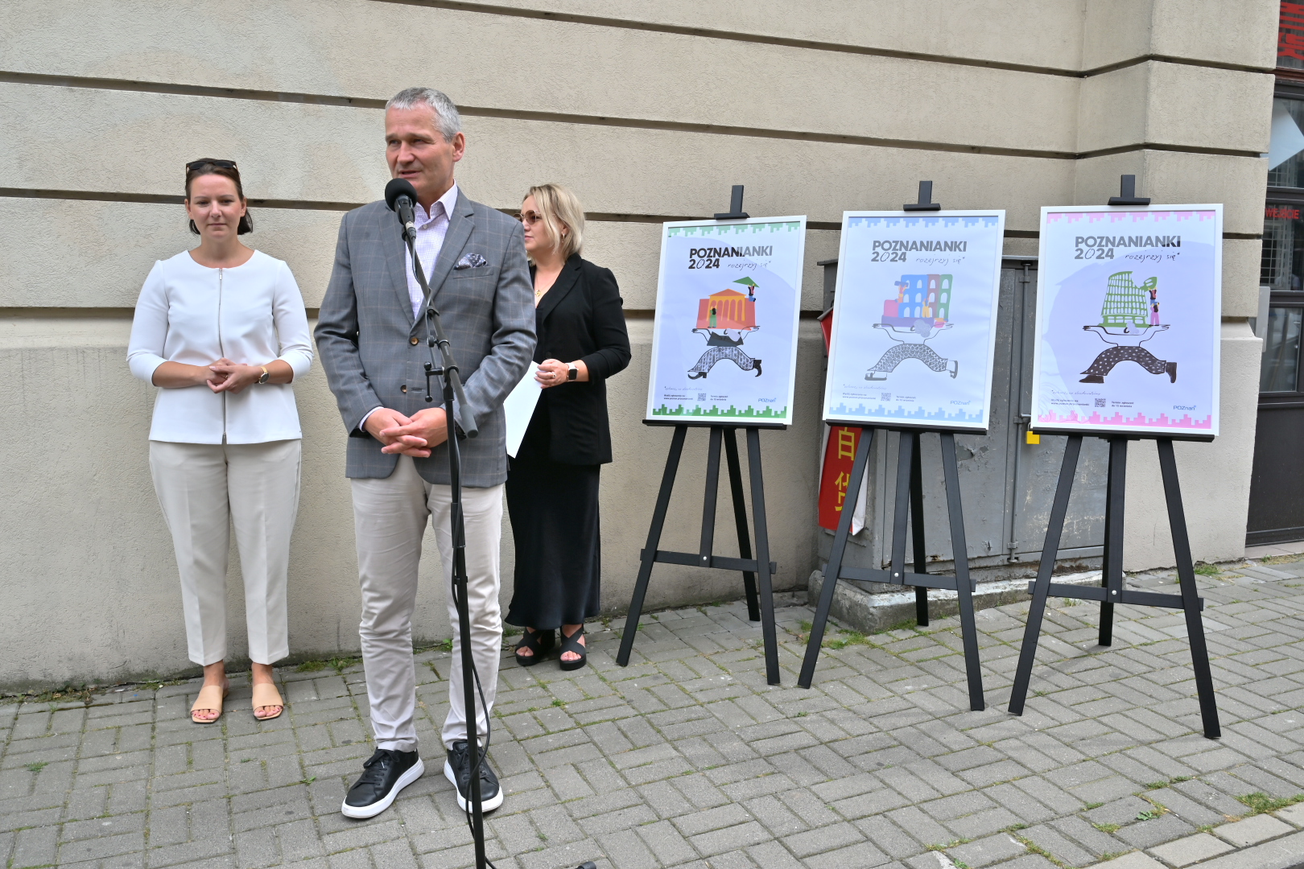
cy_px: 434
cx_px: 652
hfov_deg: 60.3
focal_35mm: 31
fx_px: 1123
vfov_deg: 42.3
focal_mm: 31
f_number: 10
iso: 100
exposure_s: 1/125
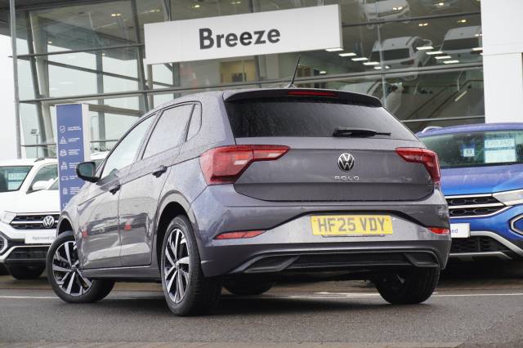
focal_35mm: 75
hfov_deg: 27.0
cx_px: 262
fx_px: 1089
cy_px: 174
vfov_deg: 18.2
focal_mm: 50
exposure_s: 1/200
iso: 500
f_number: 5.6
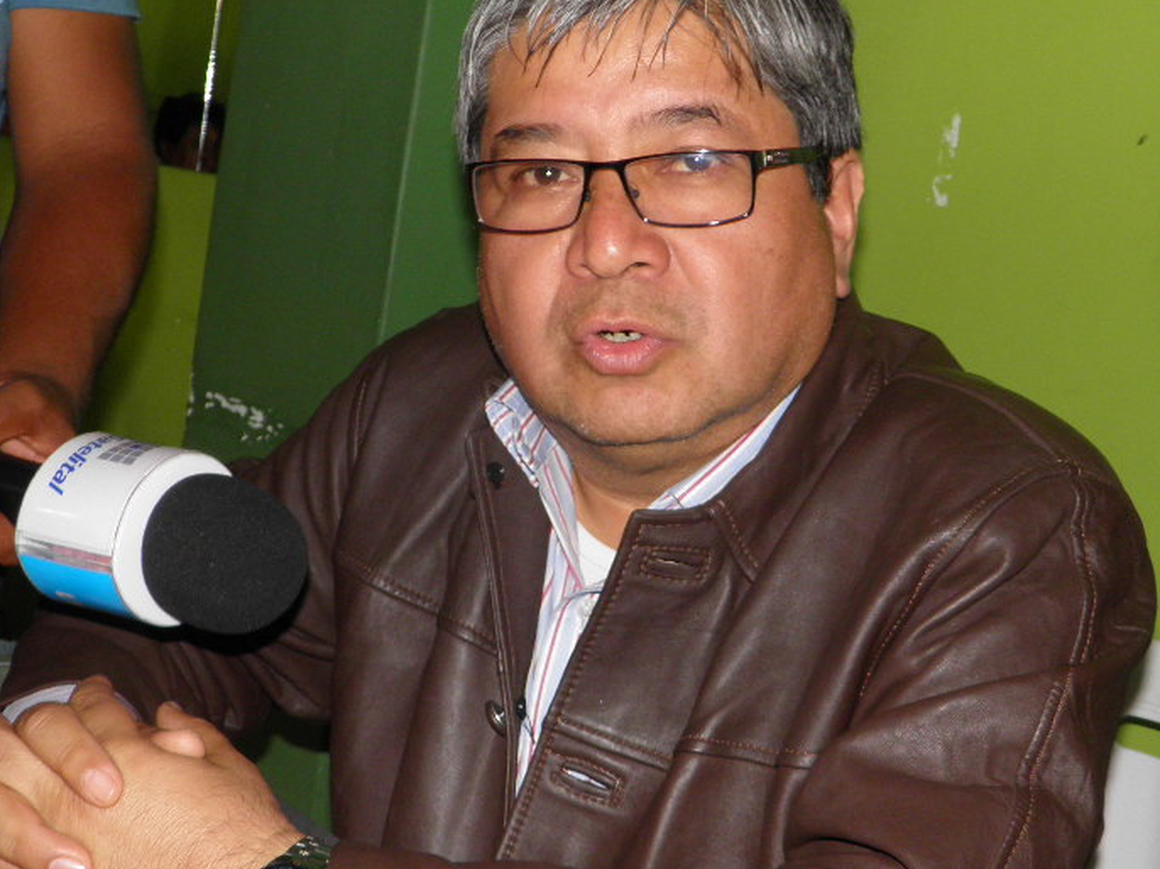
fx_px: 1876
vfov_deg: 26.1
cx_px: 583
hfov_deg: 34.4
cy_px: 484
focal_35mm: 56
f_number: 3
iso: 100
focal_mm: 5.5
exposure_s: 1/40
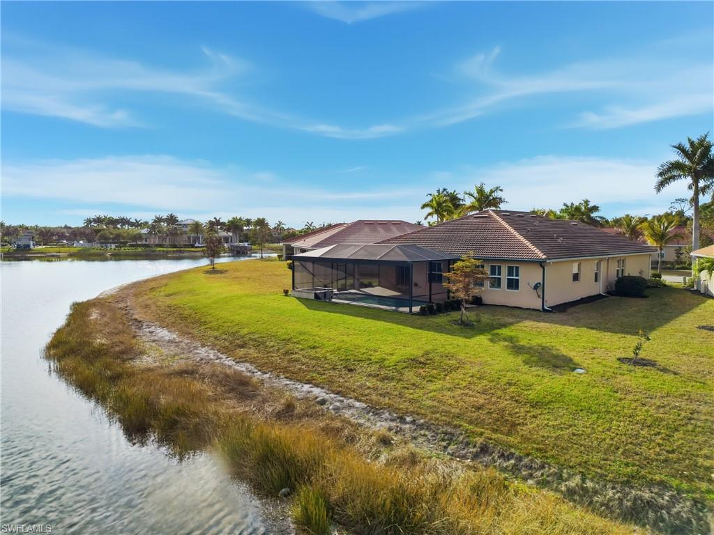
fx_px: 495
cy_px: 268
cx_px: 357
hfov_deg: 71.6
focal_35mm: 24
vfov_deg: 56.8
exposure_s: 1/8000
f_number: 1.7
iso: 100
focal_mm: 6.7
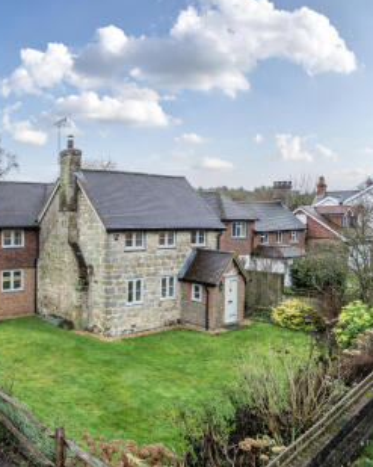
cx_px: 24
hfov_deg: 48.0
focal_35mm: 26
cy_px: 232
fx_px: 359
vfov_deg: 66.0
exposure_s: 1/80
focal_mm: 12
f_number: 4
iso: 400
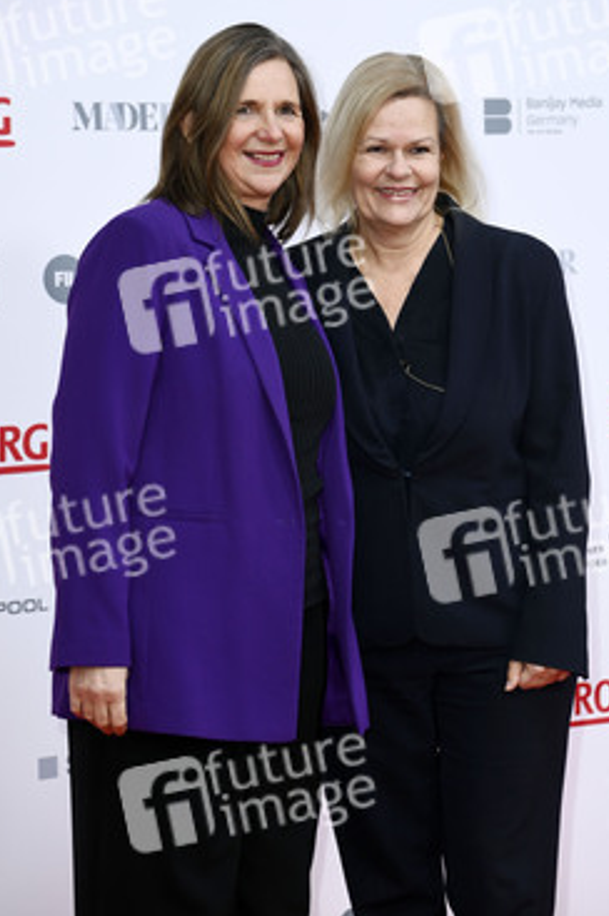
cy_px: 419
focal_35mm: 122
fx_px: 3101
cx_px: 319
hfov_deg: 11.2
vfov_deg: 16.8
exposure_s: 1/250
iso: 640
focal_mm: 112
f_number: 5.3
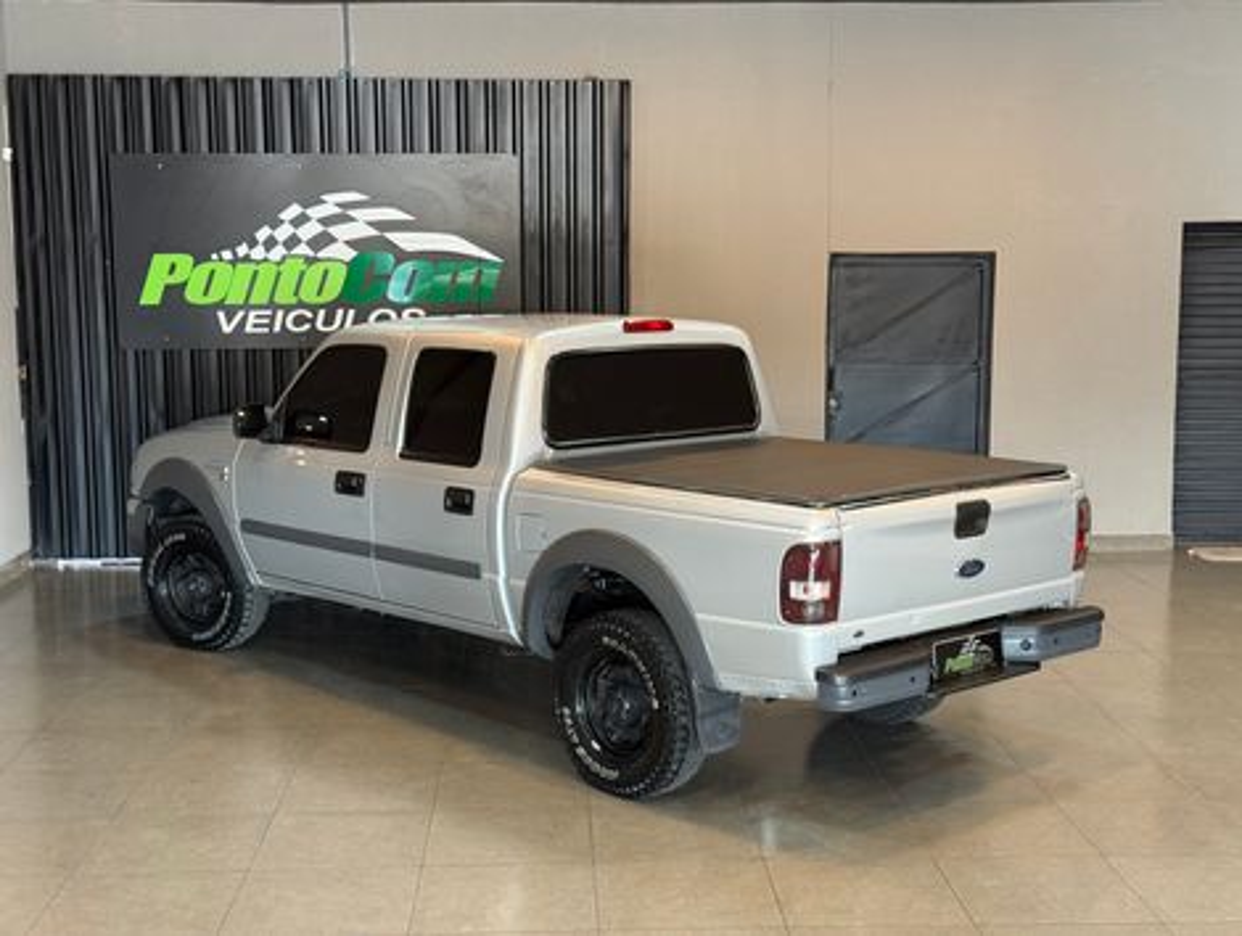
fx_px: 1725
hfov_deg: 39.6
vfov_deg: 30.3
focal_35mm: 48
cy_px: 468
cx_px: 621
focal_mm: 6.76
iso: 200
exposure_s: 1/60
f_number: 1.78
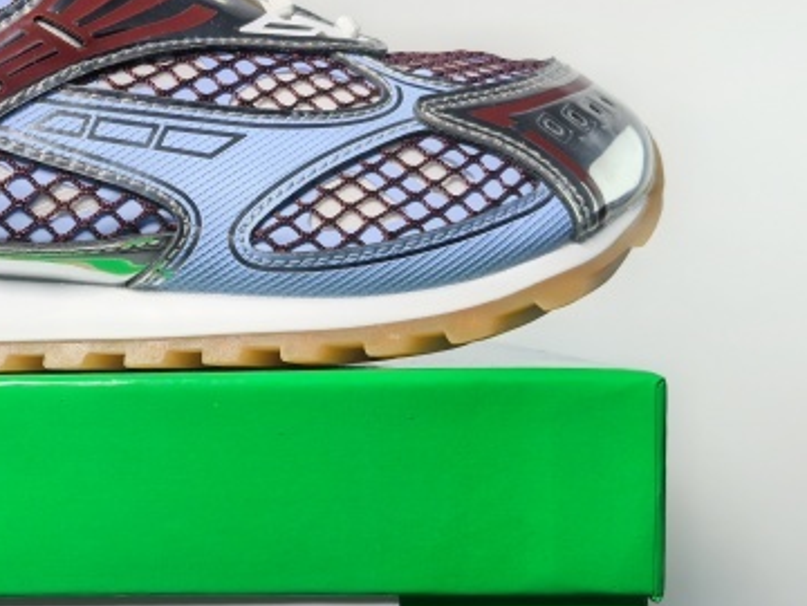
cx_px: 114
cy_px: 417
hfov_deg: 31.0
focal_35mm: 60
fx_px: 1399
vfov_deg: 24.3
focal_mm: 6.98
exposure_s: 1/468
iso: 50
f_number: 2
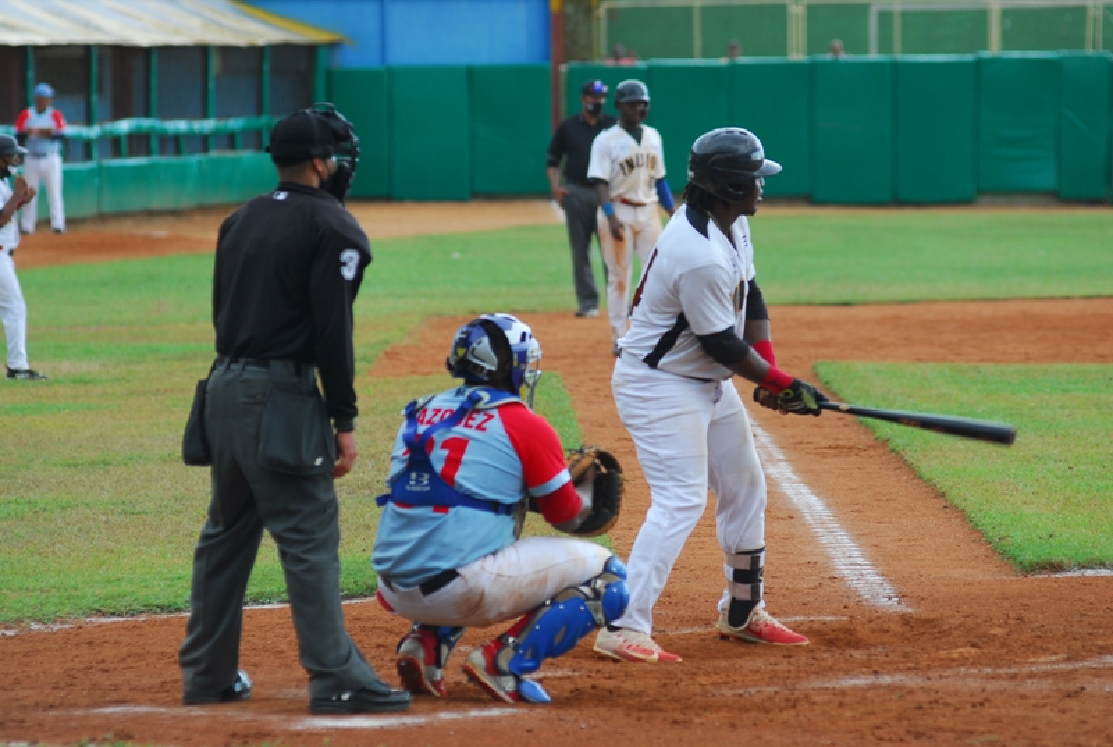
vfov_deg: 5.4
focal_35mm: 255
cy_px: 374
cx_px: 556
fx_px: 7900
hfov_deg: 8.1
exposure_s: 1/50
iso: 100
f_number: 3.5
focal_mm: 170
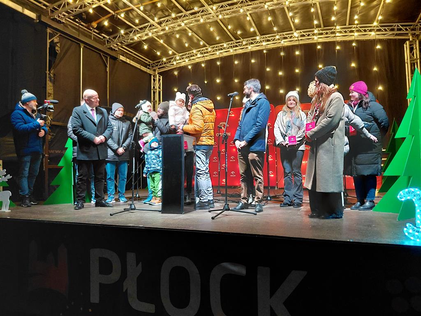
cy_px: 158
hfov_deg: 69.4
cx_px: 210
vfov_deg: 54.9
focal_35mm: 25
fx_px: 304
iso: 320
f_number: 1.8
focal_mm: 4.69
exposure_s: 1/33.4
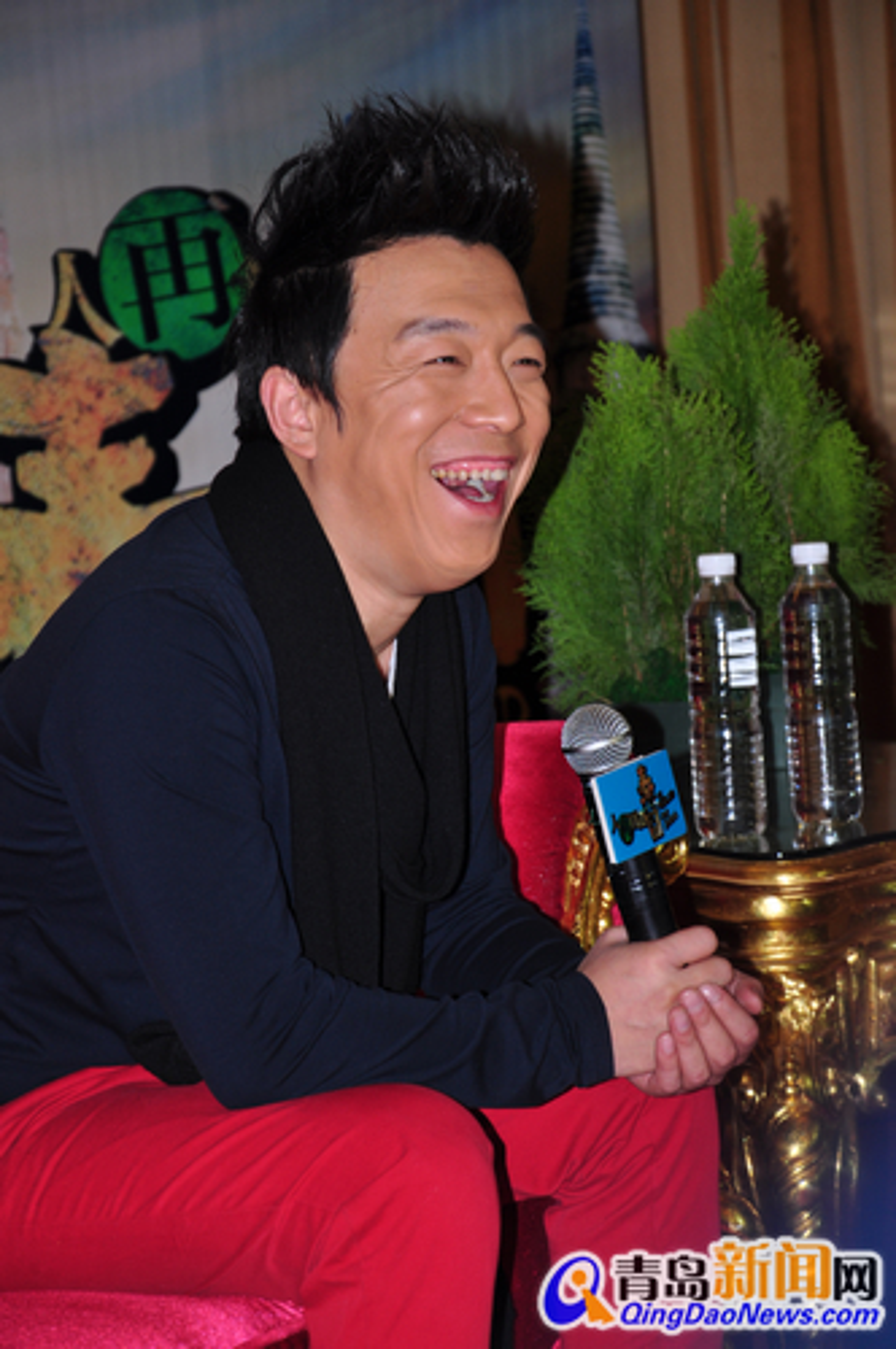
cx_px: 448
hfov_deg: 13.0
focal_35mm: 105
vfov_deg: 19.5
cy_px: 674
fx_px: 3931
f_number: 5.3
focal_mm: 70
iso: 200
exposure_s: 1/60
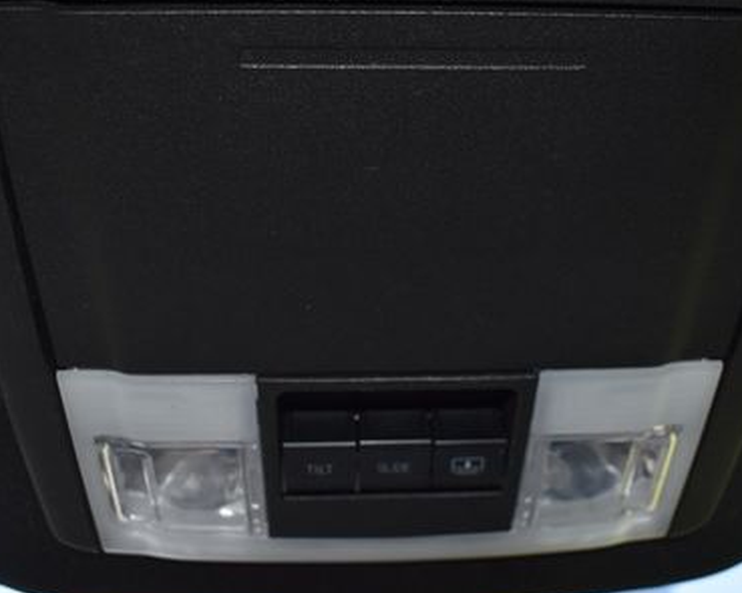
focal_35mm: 44
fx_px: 966
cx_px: 412
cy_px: 242
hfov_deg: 42.0
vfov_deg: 34.0
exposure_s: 1/200
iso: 140
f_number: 4.5
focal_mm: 18
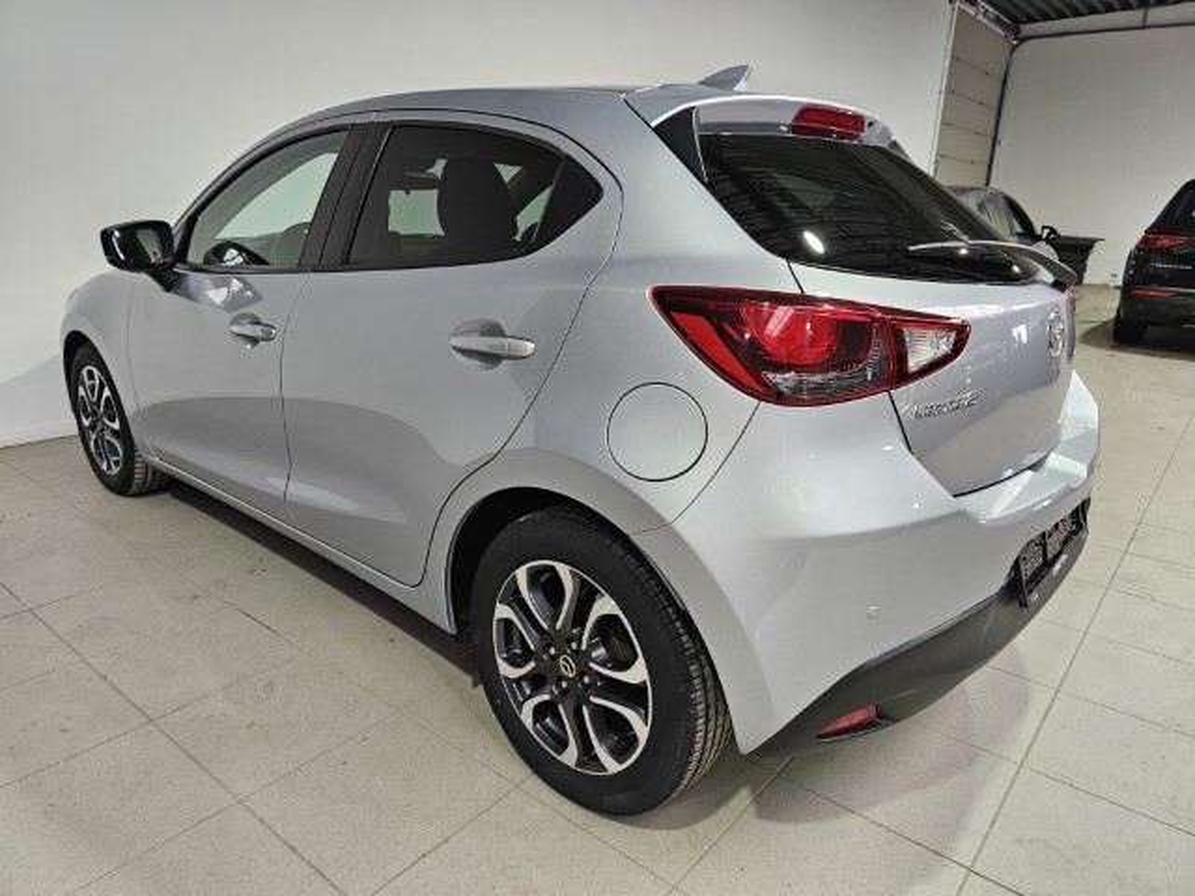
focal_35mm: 23
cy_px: 448
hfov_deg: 73.9
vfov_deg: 58.9
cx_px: 598
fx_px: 794
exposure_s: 1/100
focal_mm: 6.3
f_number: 1.7
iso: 80
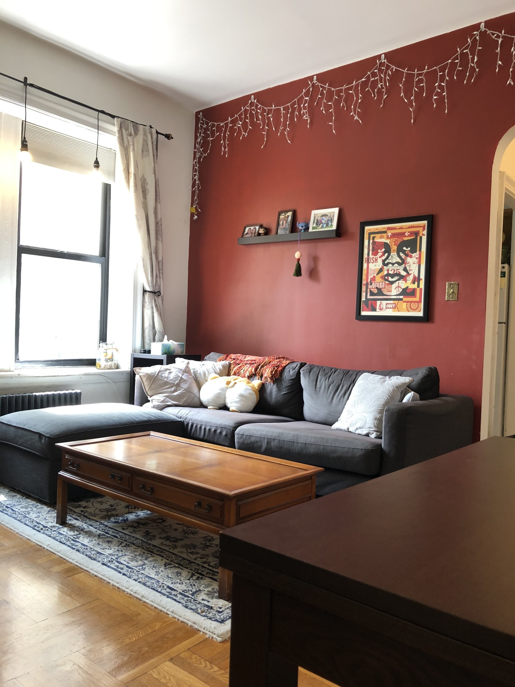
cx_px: 258
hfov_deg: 49.8
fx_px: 555
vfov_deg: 63.4
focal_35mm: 28
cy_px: 344
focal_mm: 3.99
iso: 40
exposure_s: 1/24
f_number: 1.8
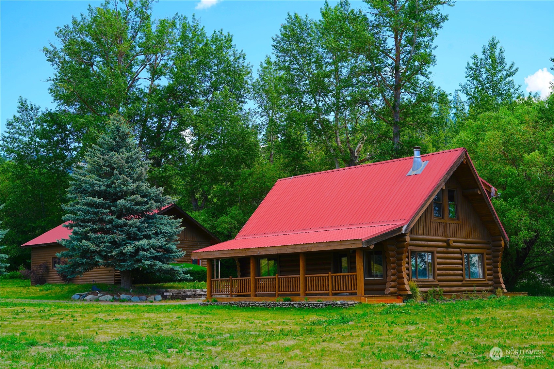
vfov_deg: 27.0
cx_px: 277
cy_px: 184
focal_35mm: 50
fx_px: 769
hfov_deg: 39.6
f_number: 7.1
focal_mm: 50
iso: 100
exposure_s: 1/125
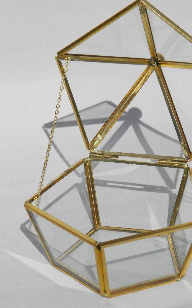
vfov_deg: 15.4
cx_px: 126
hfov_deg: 9.6
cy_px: 130
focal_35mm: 136
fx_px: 1139
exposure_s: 1/800
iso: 100
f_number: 9.4
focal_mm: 19
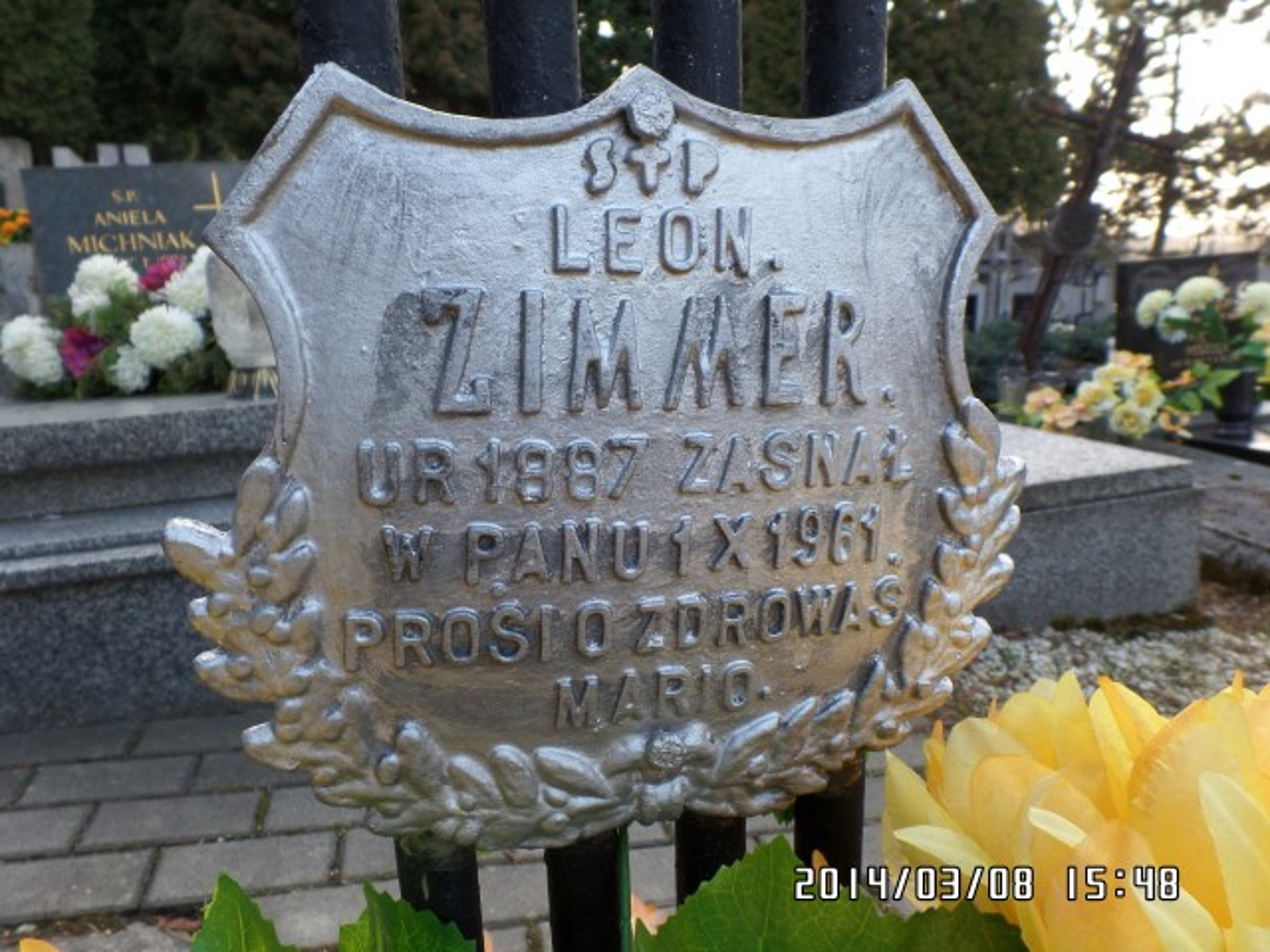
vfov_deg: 58.9
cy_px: 476
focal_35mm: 23
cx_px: 635
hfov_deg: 73.9
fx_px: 844
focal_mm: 4.1
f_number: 3.5
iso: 100
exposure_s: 1/90
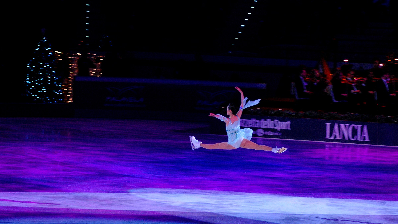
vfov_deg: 5.1
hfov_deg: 9.1
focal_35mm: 236
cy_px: 130
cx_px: 199
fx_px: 2491
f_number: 5.3
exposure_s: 1/125
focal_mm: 150
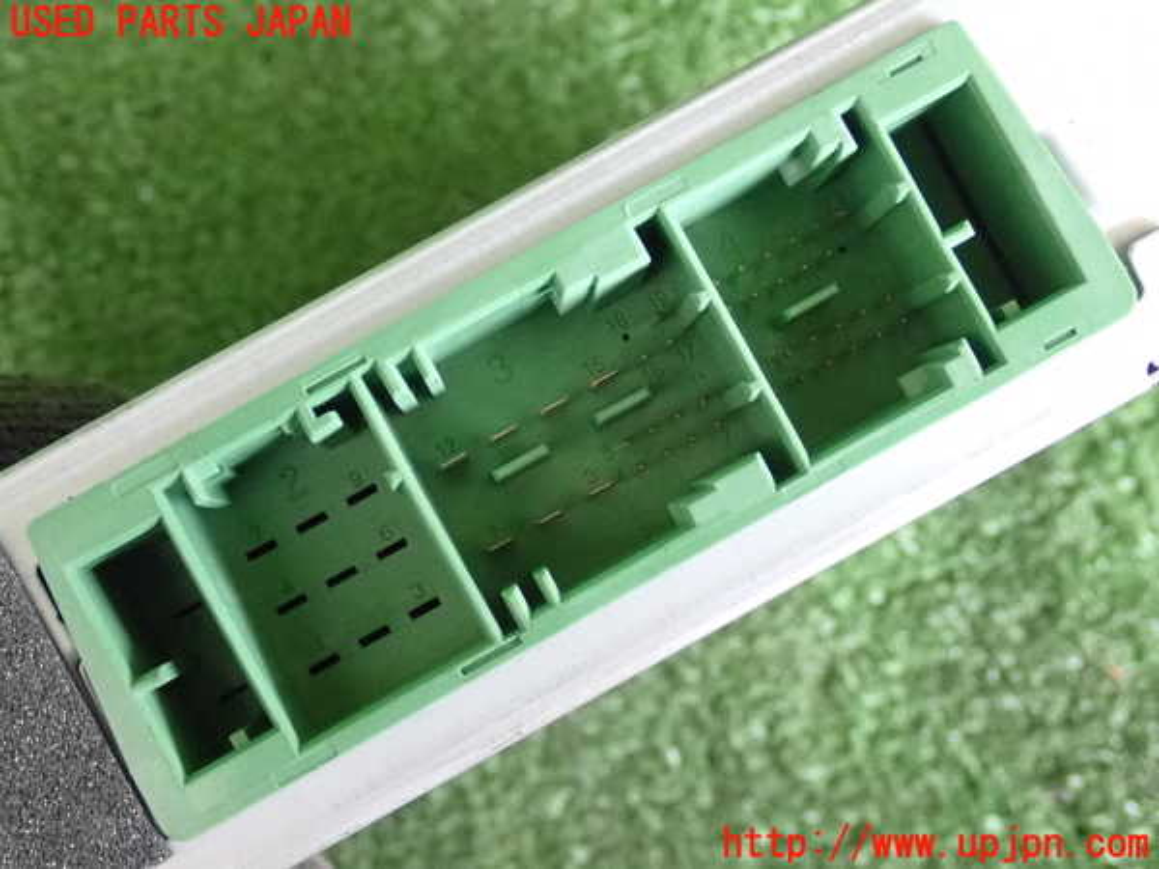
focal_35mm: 54
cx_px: 580
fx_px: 1808
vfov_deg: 27.0
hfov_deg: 35.5
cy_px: 434
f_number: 3.3
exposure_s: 1/125
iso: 1600
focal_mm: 9.65
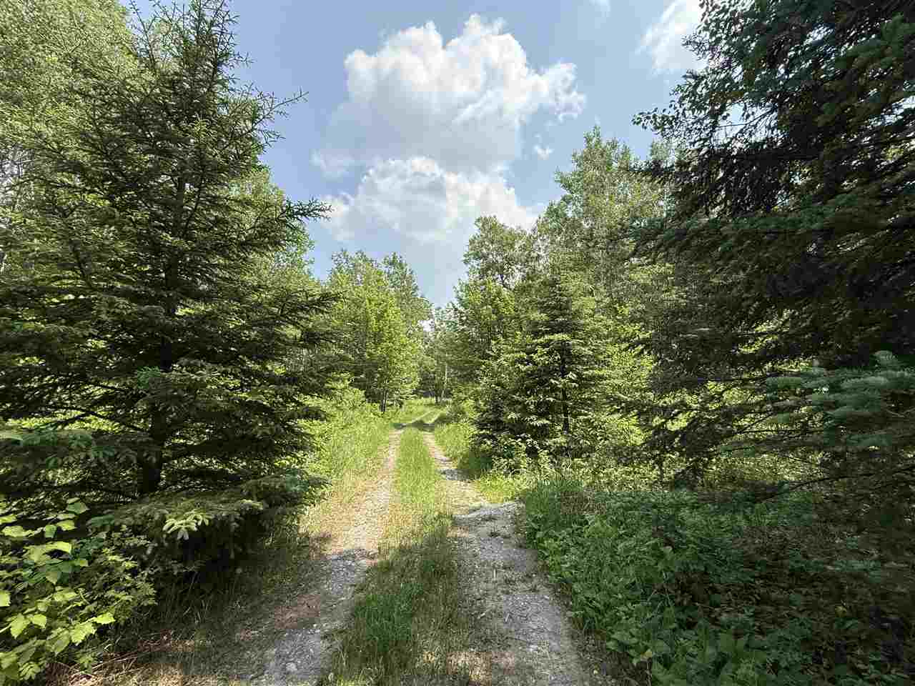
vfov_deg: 85.7
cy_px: 343
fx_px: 370
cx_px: 458
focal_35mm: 14
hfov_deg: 102.1
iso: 64
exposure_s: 1/1613
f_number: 2.2
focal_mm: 2.22
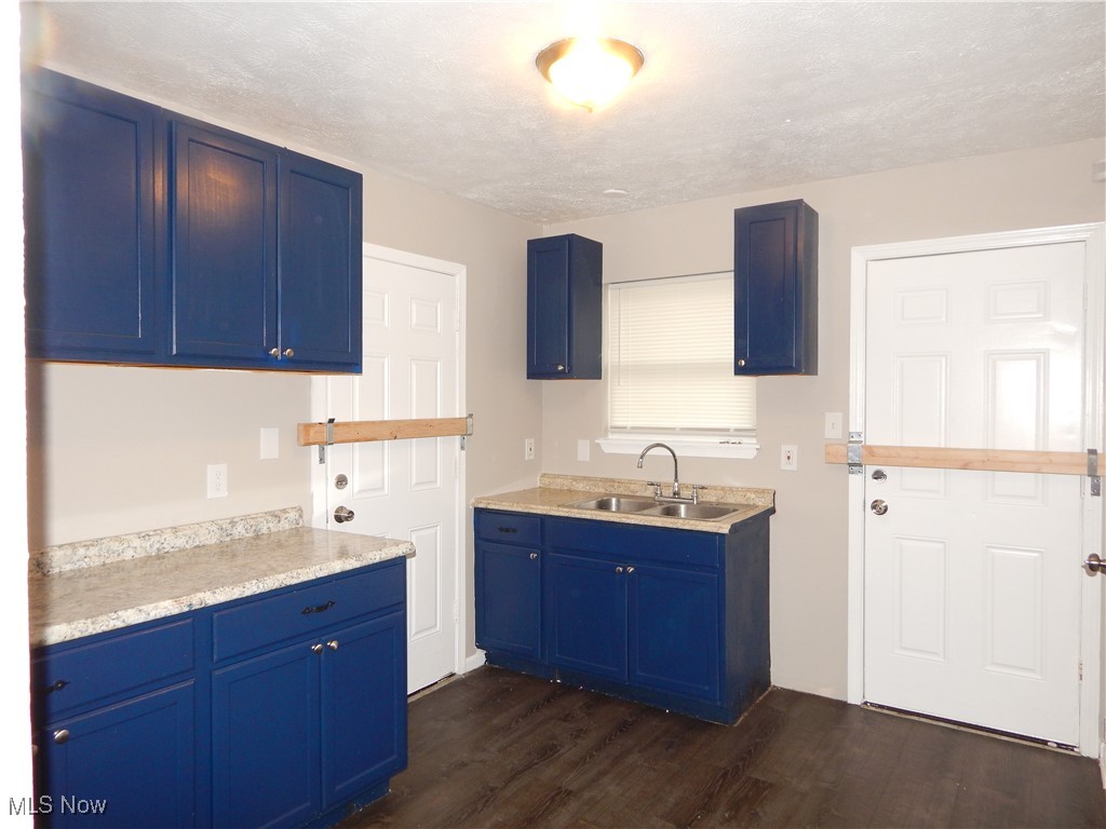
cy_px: 414
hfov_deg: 73.9
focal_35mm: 23
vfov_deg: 58.9
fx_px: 735
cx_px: 553
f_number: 3
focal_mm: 4
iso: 200
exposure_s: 1/30
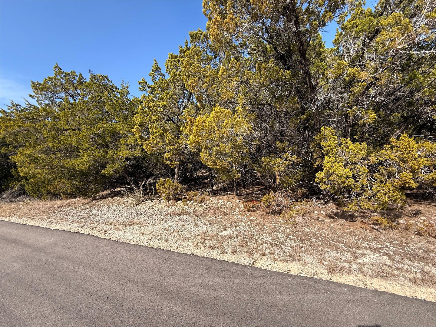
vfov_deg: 85.7
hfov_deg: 102.1
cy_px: 164
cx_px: 218
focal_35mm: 14
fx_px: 176
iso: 50
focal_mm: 2.22
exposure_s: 1/1001
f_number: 2.2
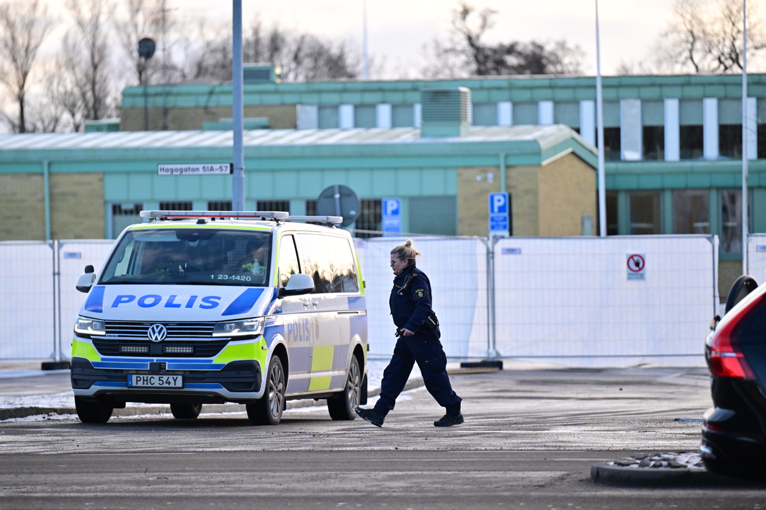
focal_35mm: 200
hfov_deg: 10.3
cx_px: 383
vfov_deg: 6.9
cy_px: 255
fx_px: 4254
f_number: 2.8
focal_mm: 200
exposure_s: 1/8000
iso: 1600
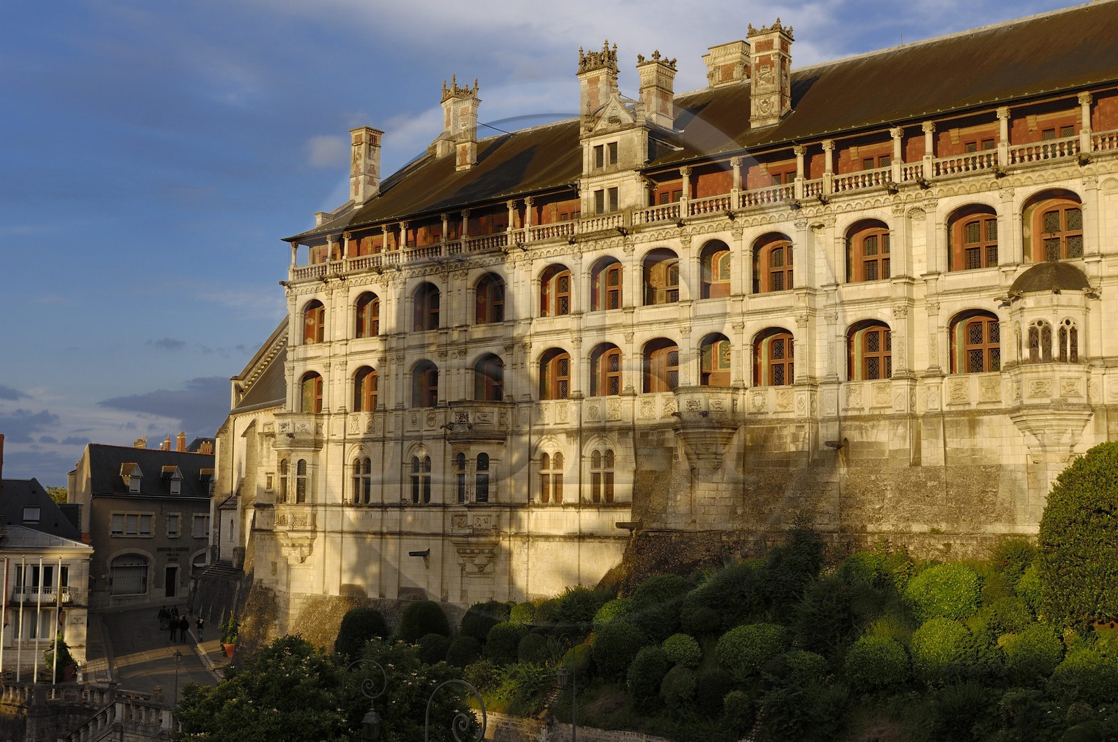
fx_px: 1302
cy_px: 371
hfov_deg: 46.5
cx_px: 559
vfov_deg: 31.8
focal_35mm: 42
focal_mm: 28
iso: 100
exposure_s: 1/160
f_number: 5.3
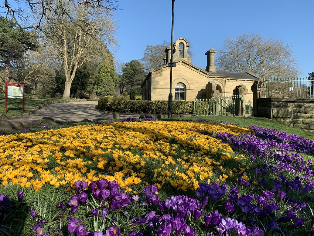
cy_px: 118
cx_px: 157
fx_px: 236
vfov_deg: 53.0
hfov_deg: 67.3
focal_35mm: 26
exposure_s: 1/1350
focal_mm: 4.25
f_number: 1.8
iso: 25
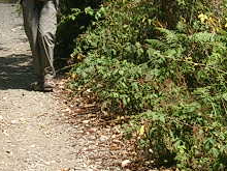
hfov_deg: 12.1
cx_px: 110
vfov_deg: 9.1
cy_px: 83
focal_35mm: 163
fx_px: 1069
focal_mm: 5.4
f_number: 4.8
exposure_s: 1/247
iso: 50
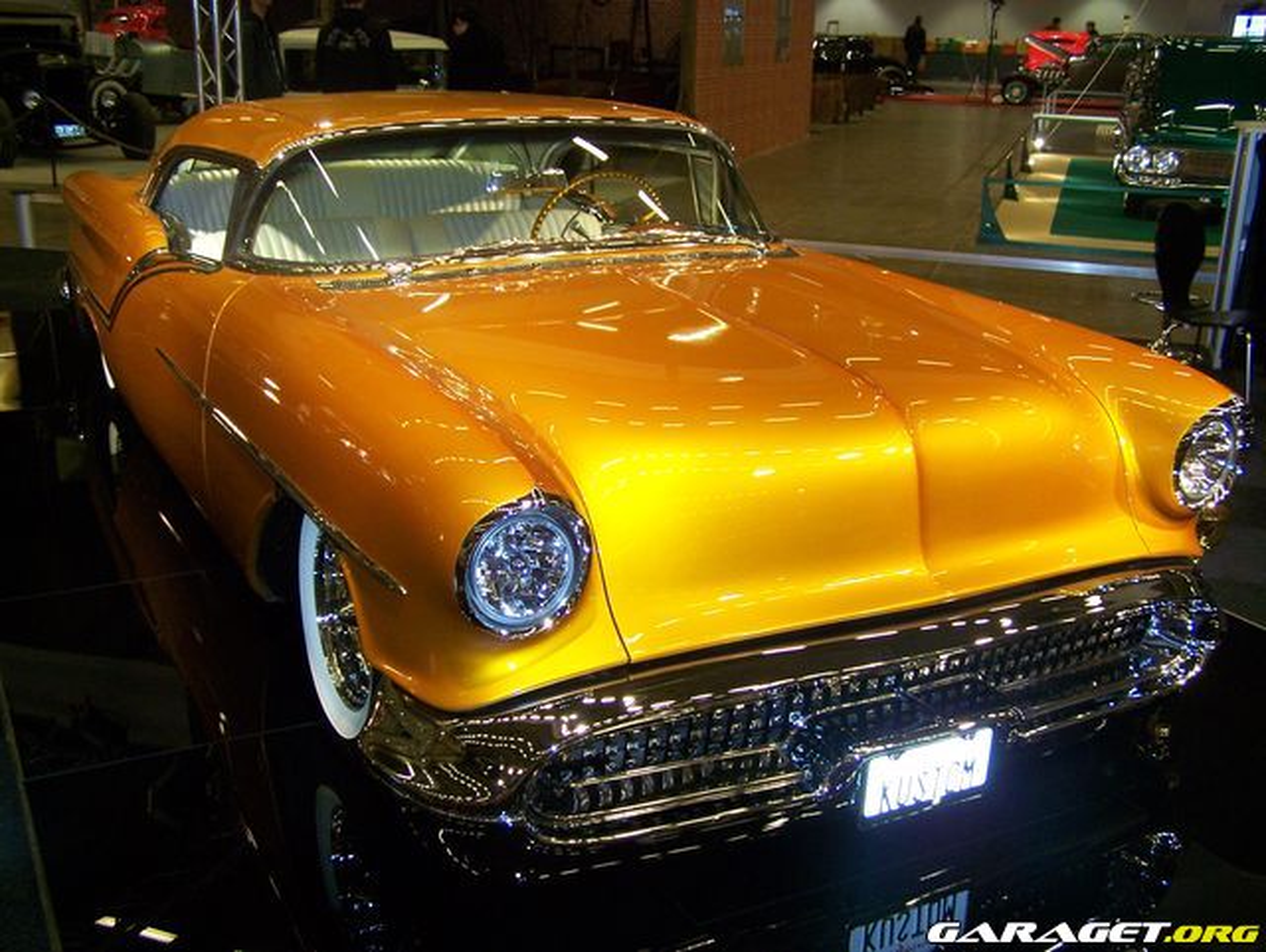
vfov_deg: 37.8
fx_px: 1391
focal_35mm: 38
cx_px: 633
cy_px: 476
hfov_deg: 48.9
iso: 200
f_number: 2.8
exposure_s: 1/60
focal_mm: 6.3
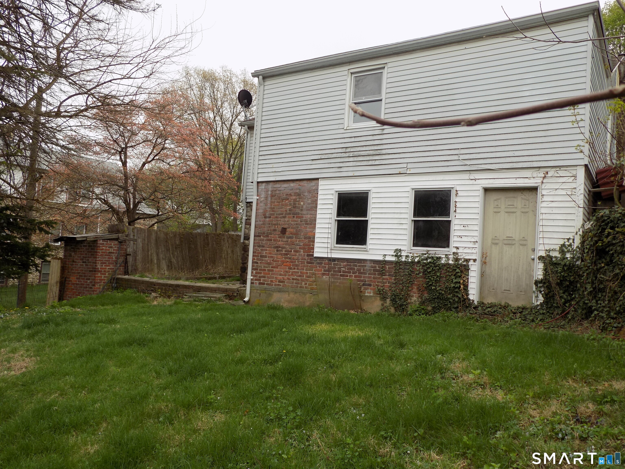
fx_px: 487
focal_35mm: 27
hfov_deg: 65.3
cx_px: 312
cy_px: 234
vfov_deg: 51.4
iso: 80
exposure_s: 1/400
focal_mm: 4.8
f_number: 3.2
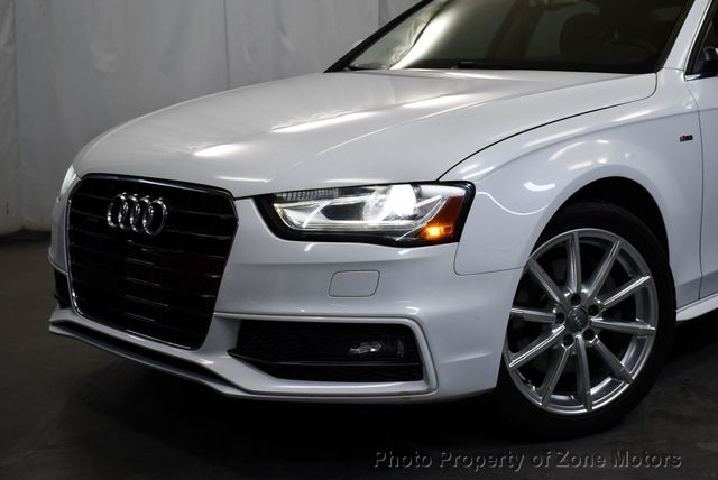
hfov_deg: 39.6
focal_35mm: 50
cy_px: 240
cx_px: 359
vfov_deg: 27.0
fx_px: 998
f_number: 4
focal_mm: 25
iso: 450
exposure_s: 1/250
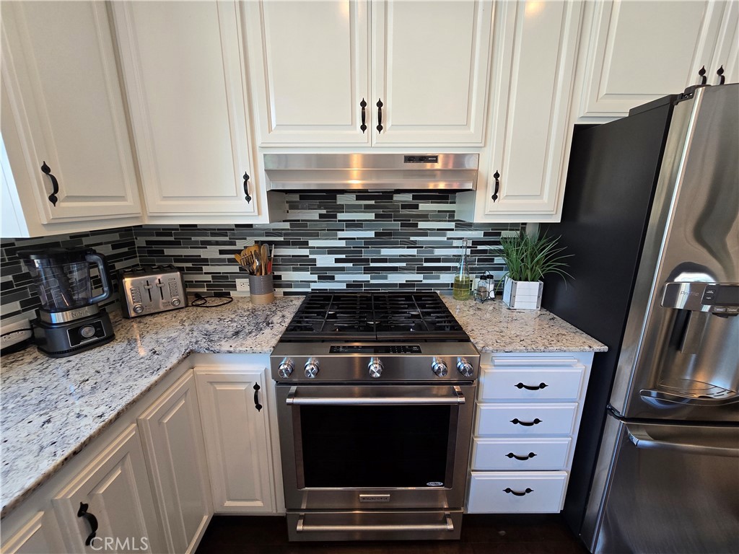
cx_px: 370
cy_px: 277
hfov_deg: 106.2
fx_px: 278
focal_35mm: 13
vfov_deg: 89.9
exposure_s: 1/60
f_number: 2.2
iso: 125
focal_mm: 2.2
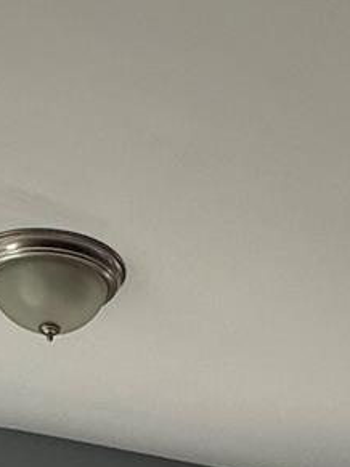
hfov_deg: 19.8
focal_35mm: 74
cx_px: 223
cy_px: 822
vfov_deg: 19.9
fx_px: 998
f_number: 2.2
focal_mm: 2.22
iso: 50
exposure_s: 1/150
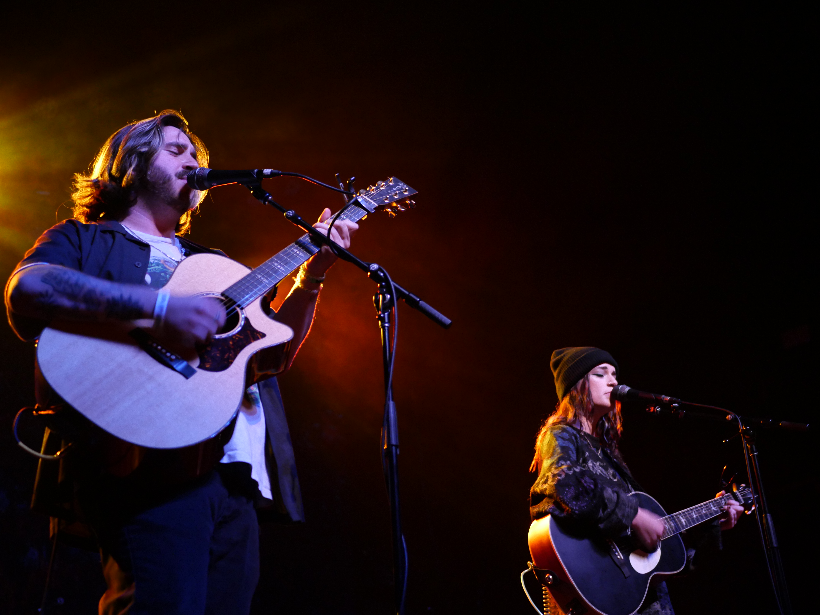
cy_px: 308
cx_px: 410
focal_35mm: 50
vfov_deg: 29.1
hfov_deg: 38.2
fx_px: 1184
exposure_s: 1/60
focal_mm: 25
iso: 1600
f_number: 1.7
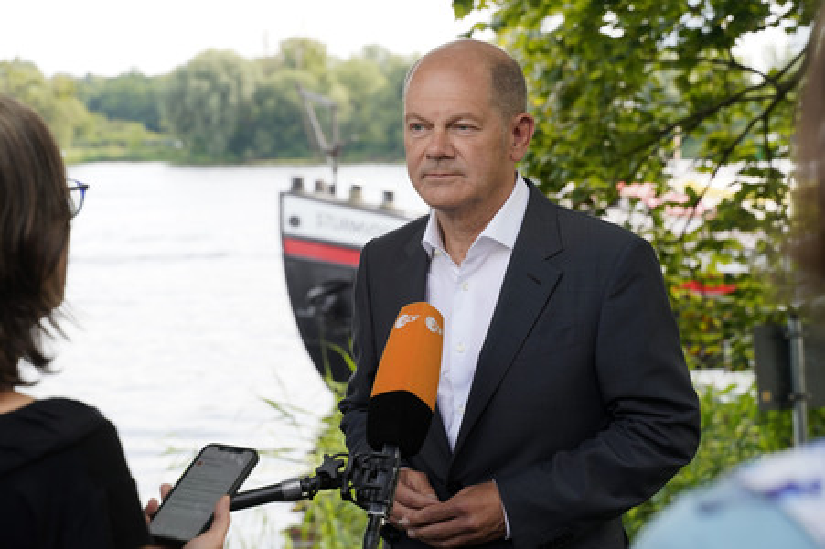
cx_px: 412
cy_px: 274
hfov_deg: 27.0
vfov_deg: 18.2
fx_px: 1717
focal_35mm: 75
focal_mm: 75
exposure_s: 1/200
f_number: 6.3
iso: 250
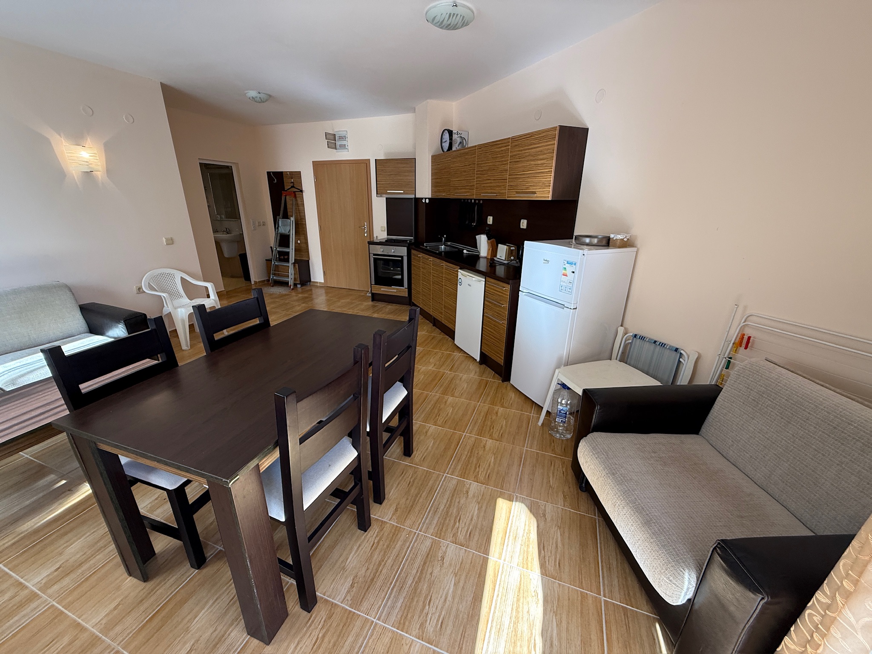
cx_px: 436
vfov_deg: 85.7
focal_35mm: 14
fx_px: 353
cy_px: 327
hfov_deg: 102.1
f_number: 2.2
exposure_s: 1/99
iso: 80
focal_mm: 2.22
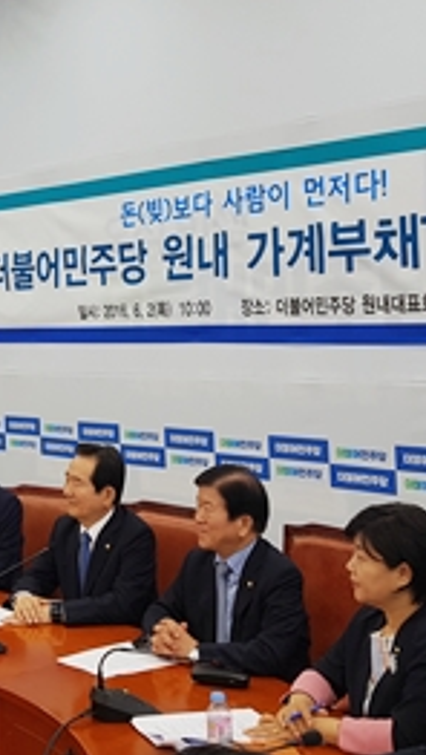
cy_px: 267
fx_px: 1081
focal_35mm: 54
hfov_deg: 21.4
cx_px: -14
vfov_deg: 38.1
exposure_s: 1/125
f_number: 1.7
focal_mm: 4.2
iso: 50
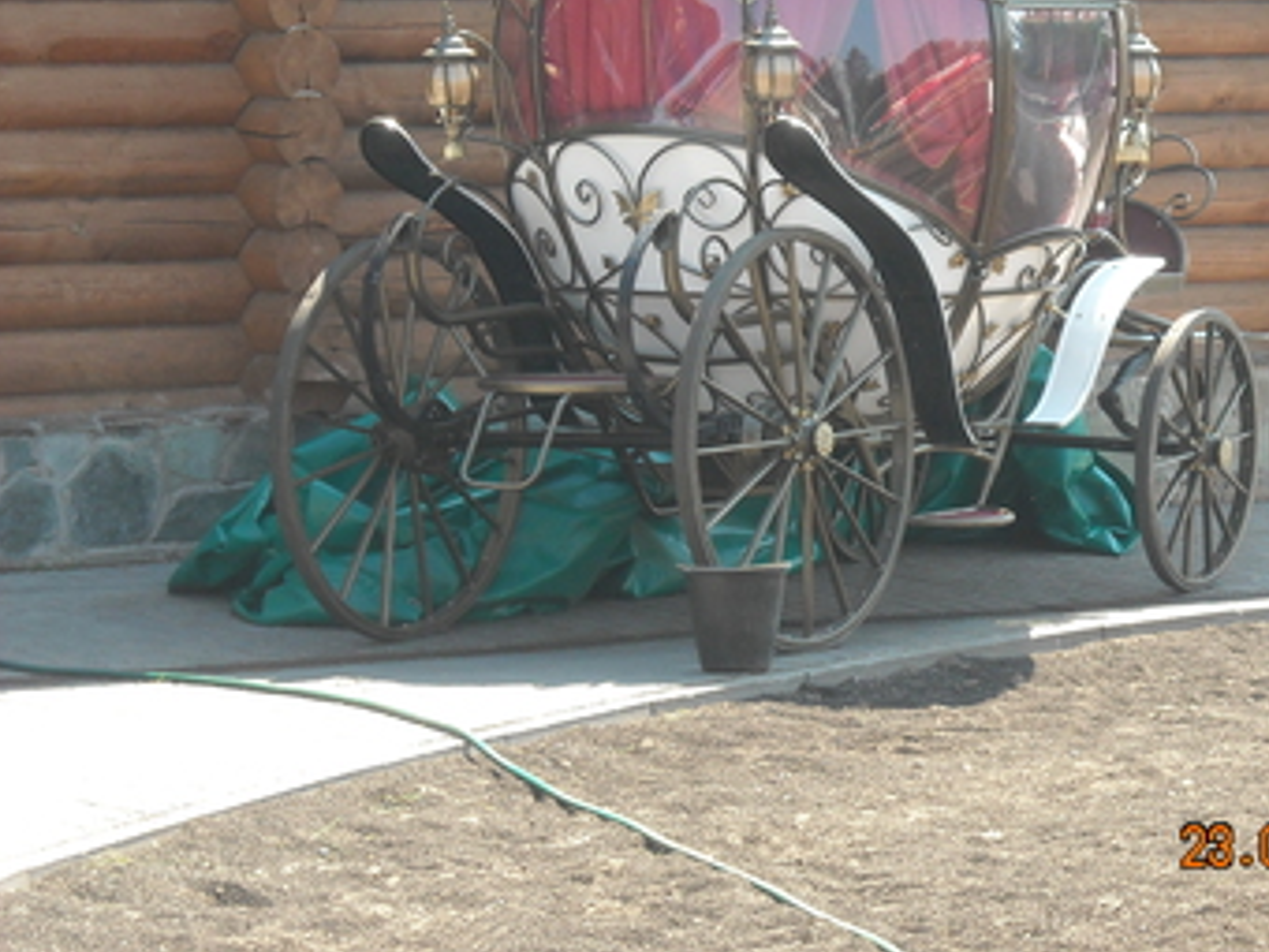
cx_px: 832
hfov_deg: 14.2
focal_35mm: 139
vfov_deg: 10.7
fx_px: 5096
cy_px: 347
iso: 183
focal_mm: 17.1
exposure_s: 1/250
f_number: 4.7
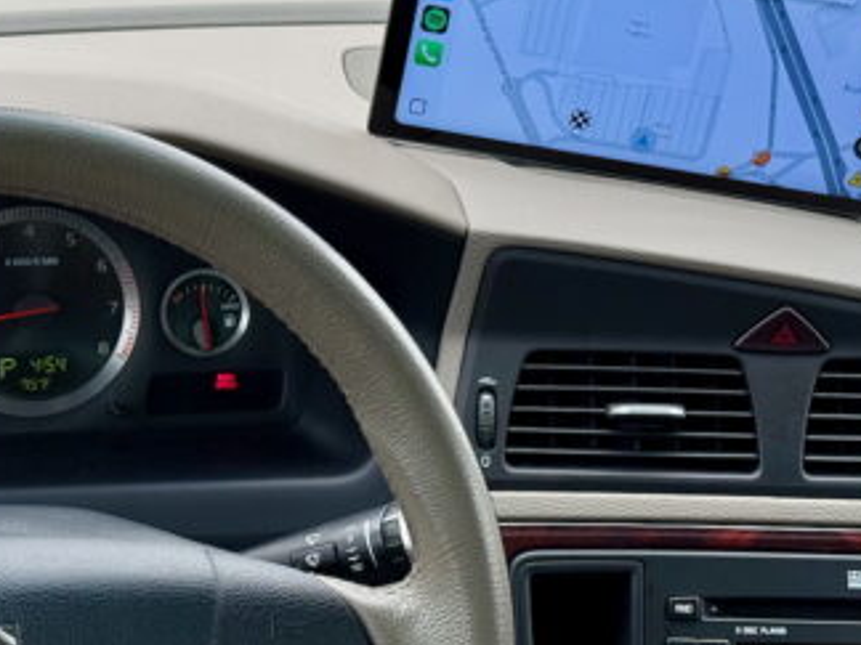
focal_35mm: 89
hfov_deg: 22.0
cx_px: 377
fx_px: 2214
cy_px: 311
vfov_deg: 16.6
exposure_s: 1/368
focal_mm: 6.76
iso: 80
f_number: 1.78
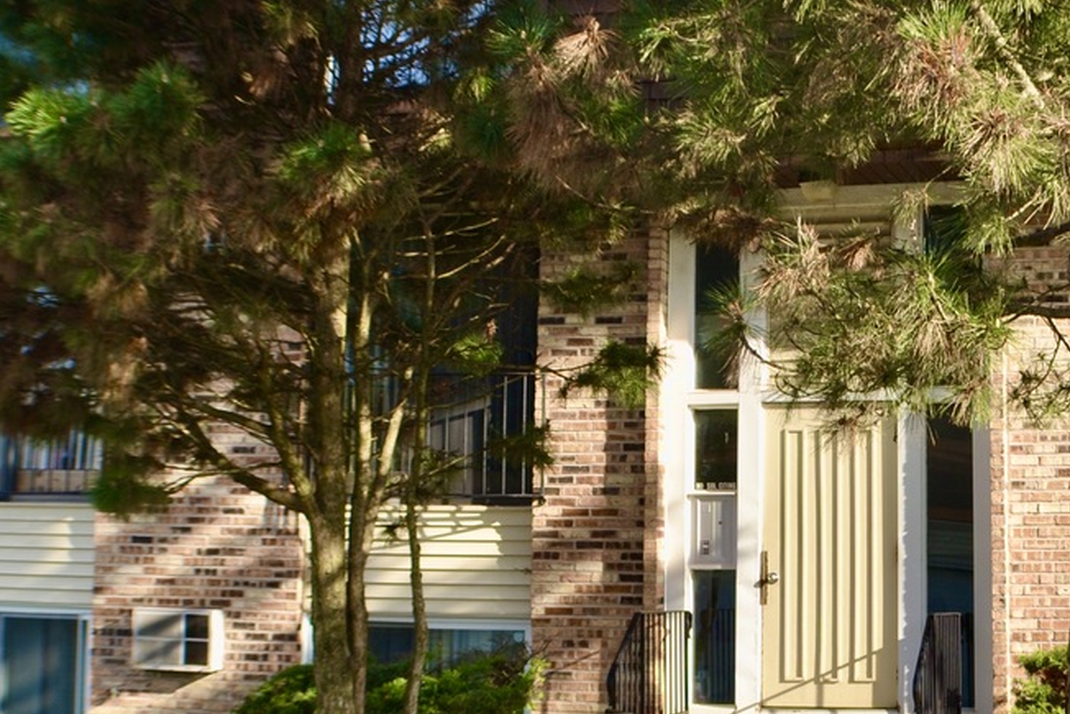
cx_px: 853
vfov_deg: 16.6
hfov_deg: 24.4
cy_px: 177
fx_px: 2438
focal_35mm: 82
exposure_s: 1/200
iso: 100
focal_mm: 22
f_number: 5.6
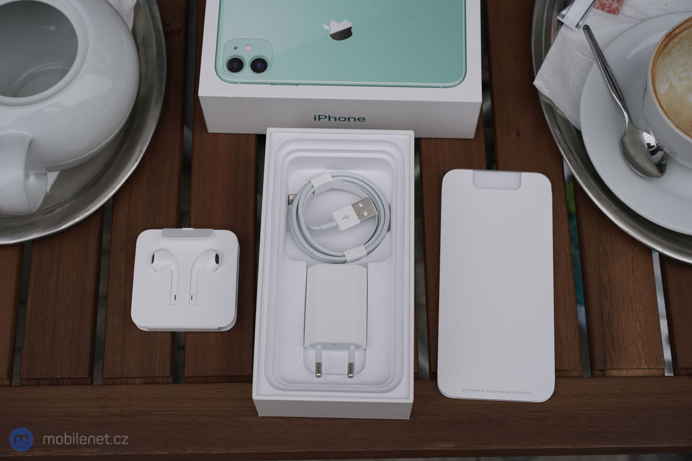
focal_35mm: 55
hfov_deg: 36.2
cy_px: 230
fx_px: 1057
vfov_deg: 24.6
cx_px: 346
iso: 125
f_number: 7.1
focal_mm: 55
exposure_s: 1/250
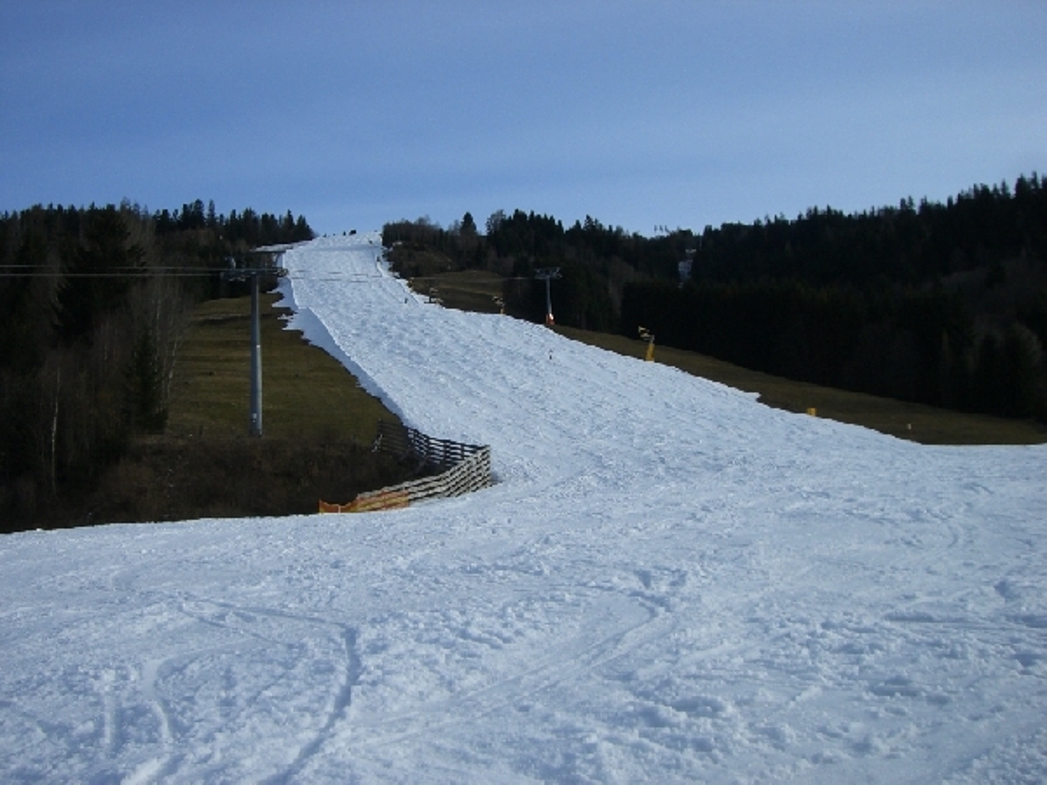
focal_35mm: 38
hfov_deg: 49.0
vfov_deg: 37.7
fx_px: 1149
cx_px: 524
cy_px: 392
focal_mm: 6.2
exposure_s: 1/1000
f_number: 4.3
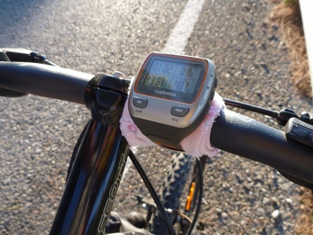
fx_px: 253
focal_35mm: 28
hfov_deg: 63.4
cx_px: 156
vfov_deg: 49.8
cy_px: 118
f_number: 3.3
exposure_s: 1/100
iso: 80
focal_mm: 4.9
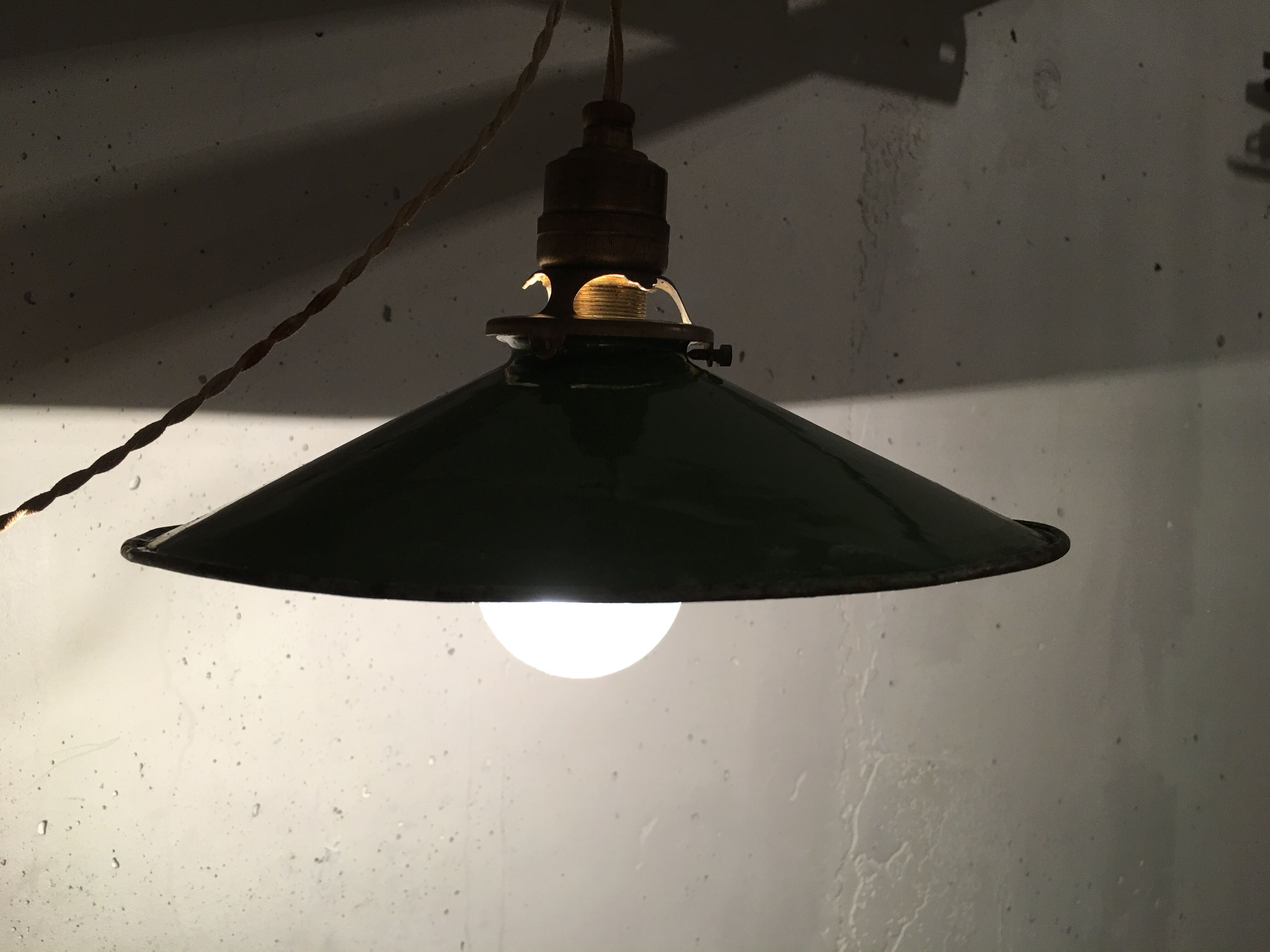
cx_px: 635
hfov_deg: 61.7
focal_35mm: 29
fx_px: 1064
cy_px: 476
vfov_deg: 48.2
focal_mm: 4.15
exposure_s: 1/33
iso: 50
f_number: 2.2
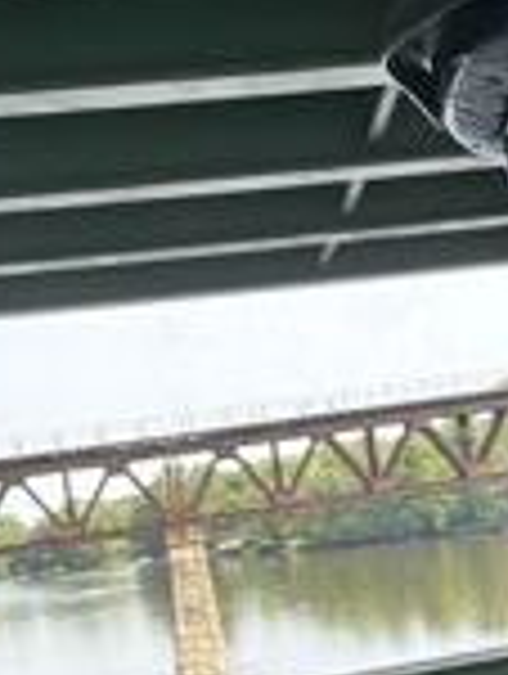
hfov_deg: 16.6
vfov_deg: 22.2
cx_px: 463
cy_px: 387
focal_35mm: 88
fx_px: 1717
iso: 40
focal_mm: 2.69
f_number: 1.9
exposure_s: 1/121
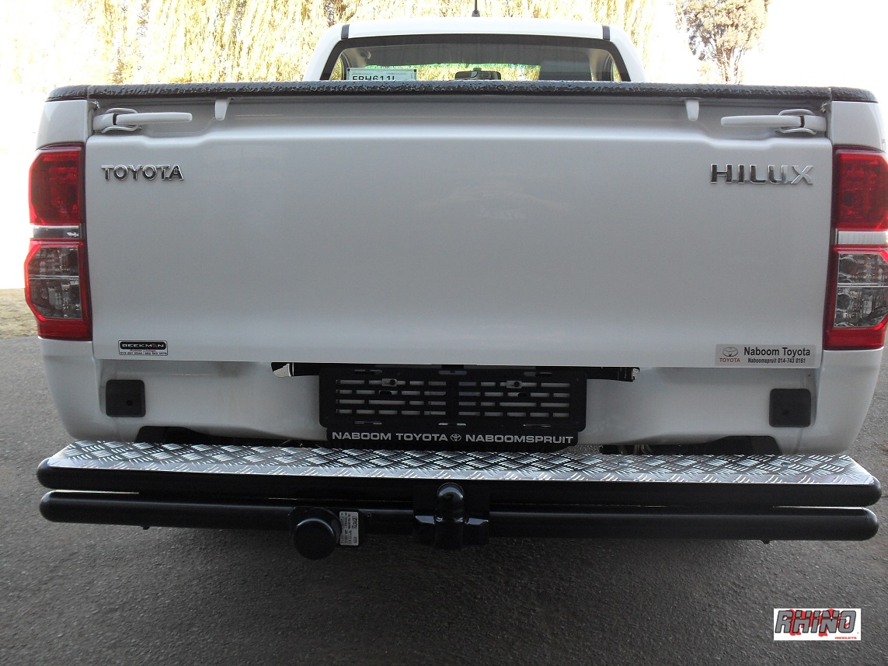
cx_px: 444
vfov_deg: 37.7
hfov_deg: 49.0
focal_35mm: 38
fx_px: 975
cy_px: 333
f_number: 2.8
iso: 80
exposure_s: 1/90
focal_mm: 6.3
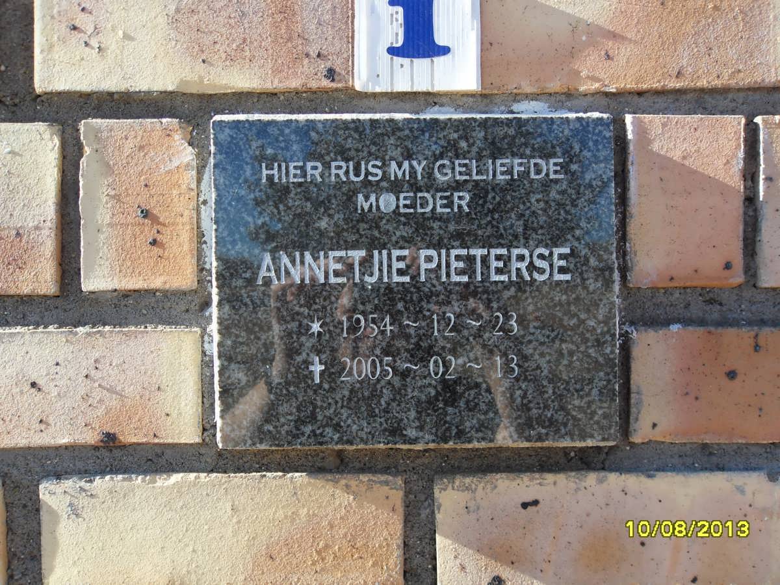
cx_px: 390
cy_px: 292
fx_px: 789
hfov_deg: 52.6
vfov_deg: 40.7
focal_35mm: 35
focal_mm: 6.3
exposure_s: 1/250
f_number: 3.5
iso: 80
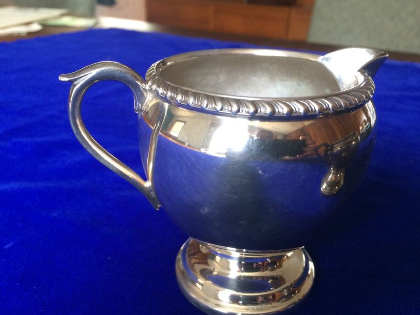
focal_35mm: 33
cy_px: 168
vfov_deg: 42.9
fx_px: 401
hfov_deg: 55.3
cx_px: 219
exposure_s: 1/30
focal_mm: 4.12
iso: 160
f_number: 2.2
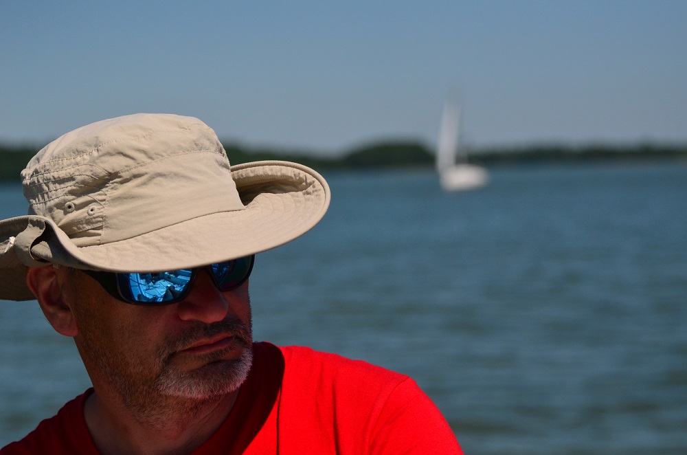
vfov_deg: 13.0
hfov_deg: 19.5
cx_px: 344
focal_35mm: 105
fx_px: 1999
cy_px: 228
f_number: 4.5
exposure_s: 1/8000
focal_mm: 70
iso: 400
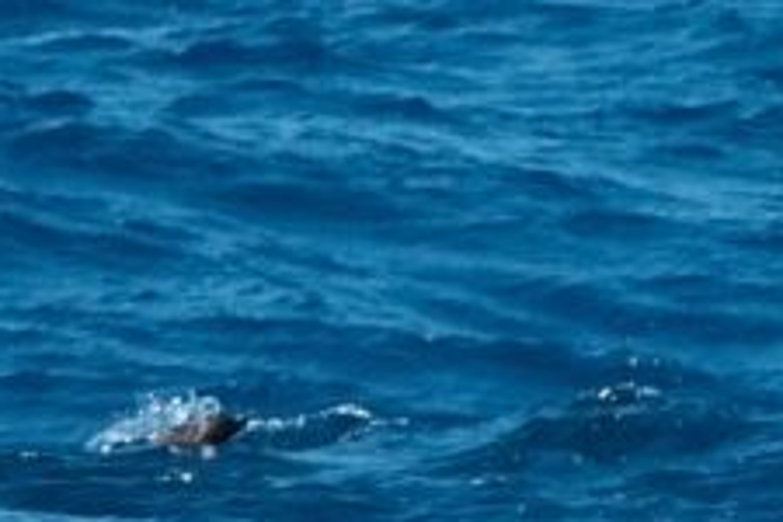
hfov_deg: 1.9
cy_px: 144
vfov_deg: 1.2
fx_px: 23988
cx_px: 1378
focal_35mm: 1103
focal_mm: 206.5
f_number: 7.1
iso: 2500
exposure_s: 1/4000
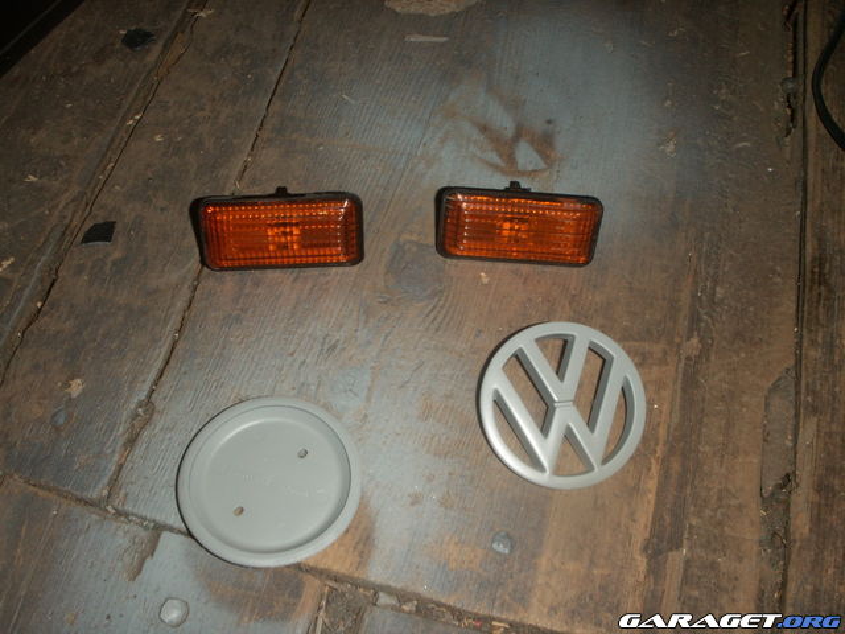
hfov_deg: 50.1
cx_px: 422
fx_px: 903
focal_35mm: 37
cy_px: 317
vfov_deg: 38.7
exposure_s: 1/40
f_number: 7.1
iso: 50
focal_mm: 7.7
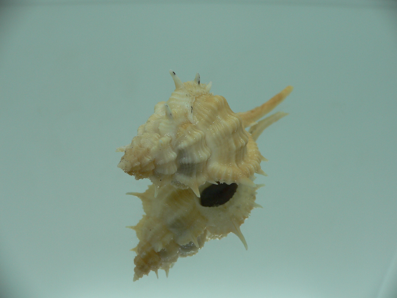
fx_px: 401
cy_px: 149
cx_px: 198
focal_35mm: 35
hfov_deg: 52.6
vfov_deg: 40.7
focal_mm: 4.6
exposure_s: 1/80
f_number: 2.8
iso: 80
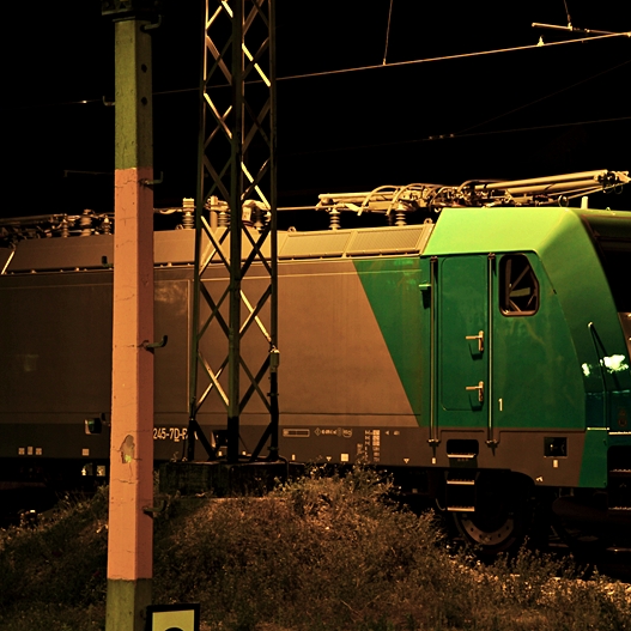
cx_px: 414
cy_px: 314
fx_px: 3588
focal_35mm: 174
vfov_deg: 10.0
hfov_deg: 10.0
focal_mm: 90
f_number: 5.3
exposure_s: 1
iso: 200
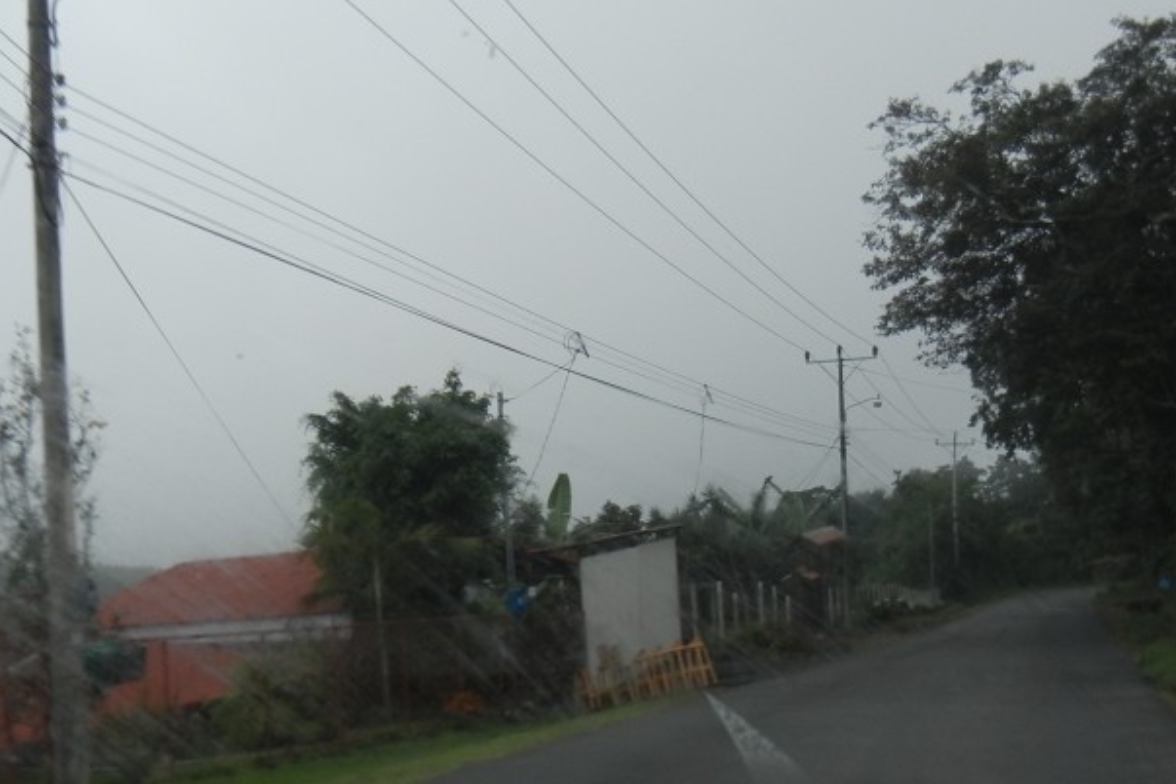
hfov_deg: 37.5
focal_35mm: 53
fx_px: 1731
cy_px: 532
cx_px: 527
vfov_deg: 25.4
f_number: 3.5
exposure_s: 1/120
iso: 160
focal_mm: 5.4
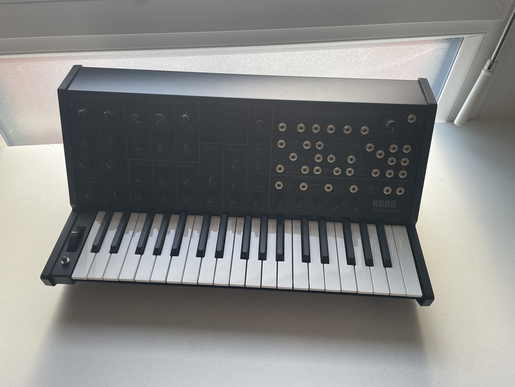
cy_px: 194
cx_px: 258
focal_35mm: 26
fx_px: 387
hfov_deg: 67.3
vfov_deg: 53.1
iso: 40
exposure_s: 1/121
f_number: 1.6
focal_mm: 4.2
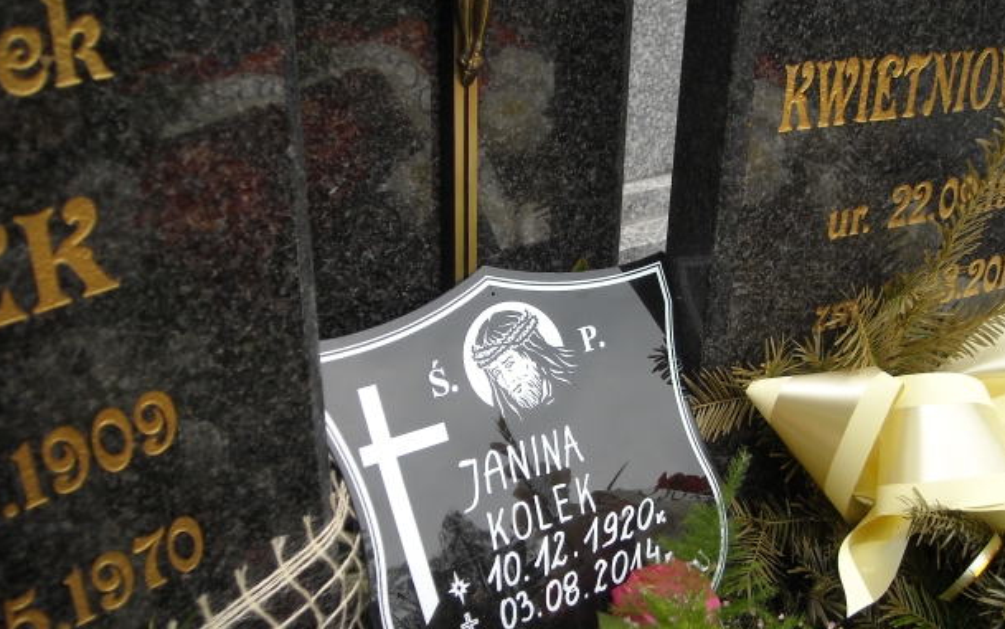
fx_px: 1068
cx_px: 515
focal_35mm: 39
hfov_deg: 50.4
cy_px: 378
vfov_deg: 32.7
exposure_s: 1/260
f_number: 2.8
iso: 64
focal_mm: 5.7
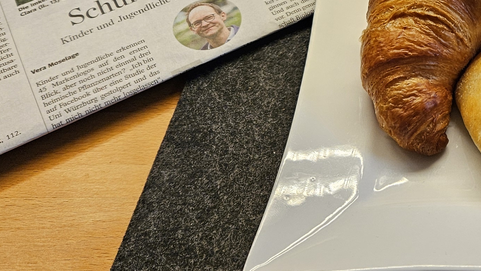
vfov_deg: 15.3
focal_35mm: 73
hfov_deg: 26.5
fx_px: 931
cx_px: 541
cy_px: -131
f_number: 1.8
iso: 64
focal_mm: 5.4
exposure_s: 1/100
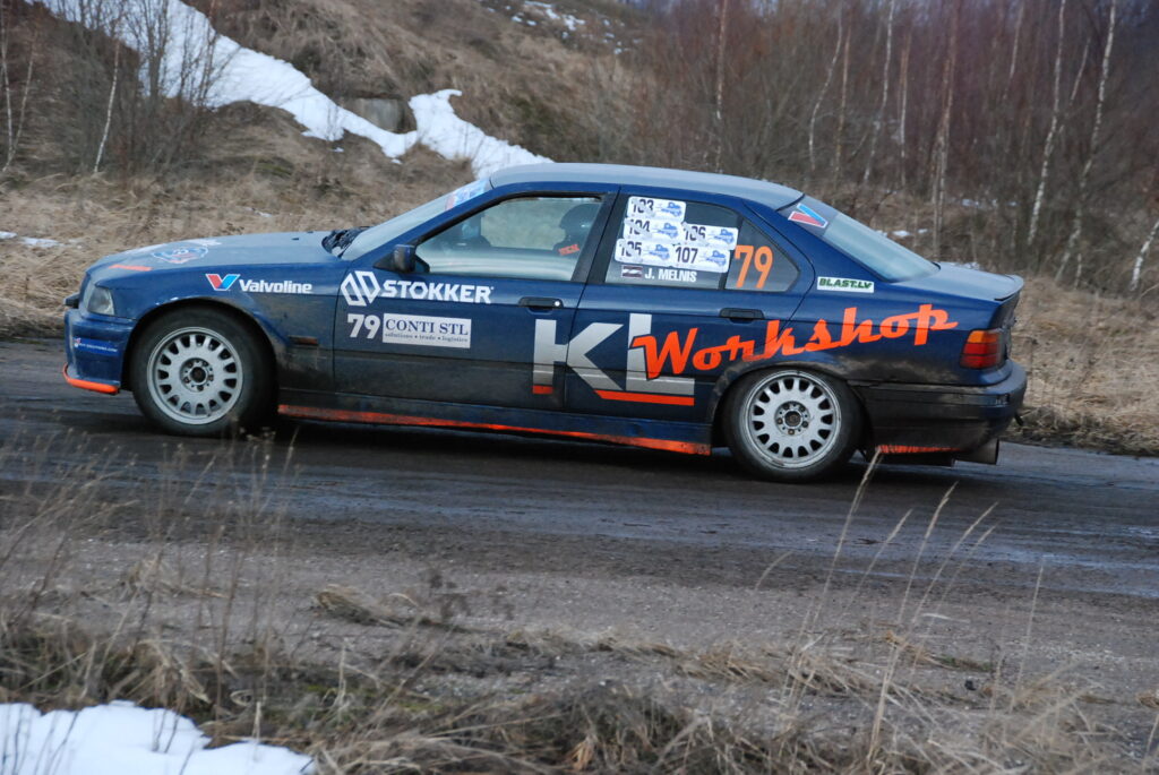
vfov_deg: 8.7
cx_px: 580
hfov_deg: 13.0
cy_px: 388
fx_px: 5076
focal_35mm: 158
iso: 1600
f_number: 8
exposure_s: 1/1000
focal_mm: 105
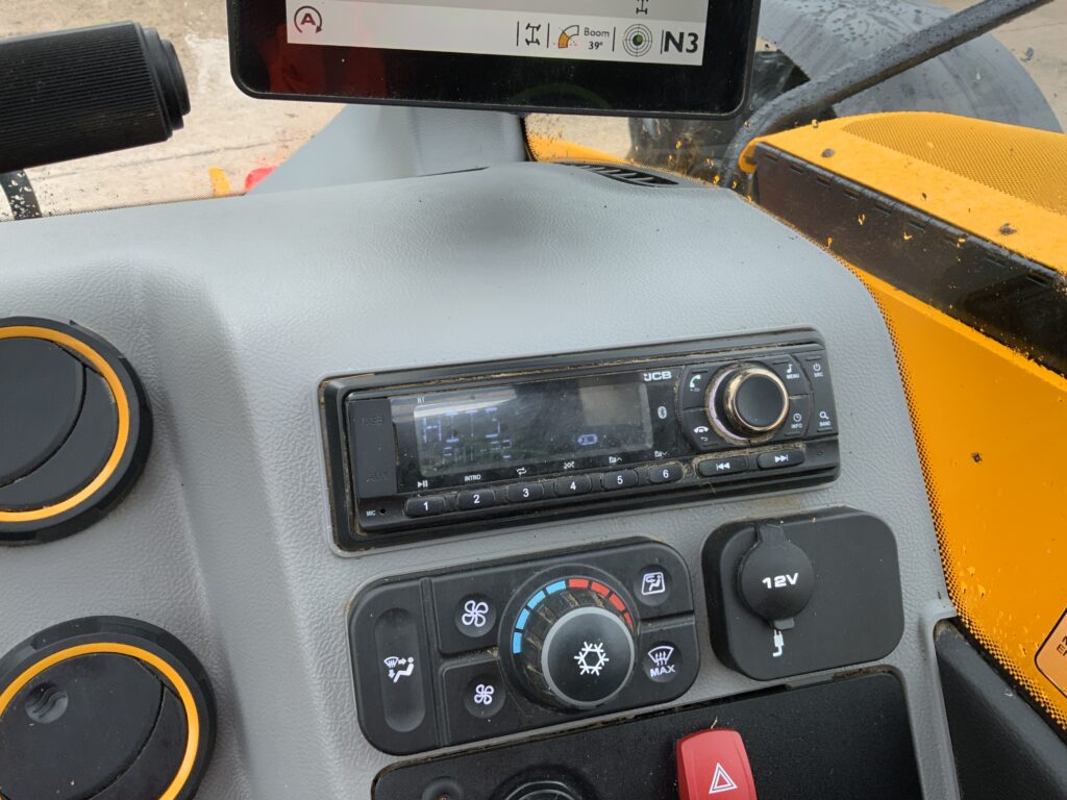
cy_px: 400
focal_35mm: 29
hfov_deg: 61.7
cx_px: 534
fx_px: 894
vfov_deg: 48.2
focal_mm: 3
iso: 50
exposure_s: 1/122
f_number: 1.8
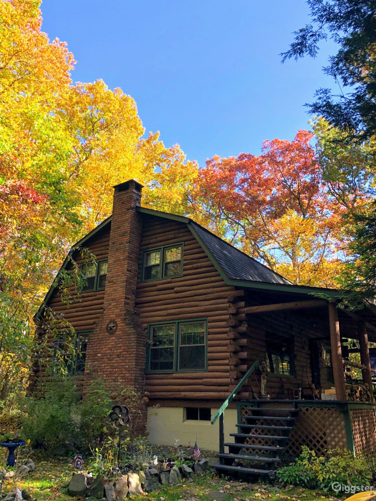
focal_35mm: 29
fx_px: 420
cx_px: 187
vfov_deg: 61.6
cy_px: 242
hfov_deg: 48.2
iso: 20
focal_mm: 4
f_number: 1.8
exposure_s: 1/338
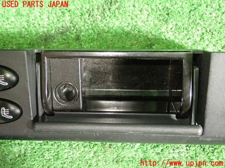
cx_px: 112
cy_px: 84
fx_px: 266
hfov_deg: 45.8
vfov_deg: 35.1
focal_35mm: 41
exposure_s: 1/40
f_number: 2.8
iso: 640
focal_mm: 7.31
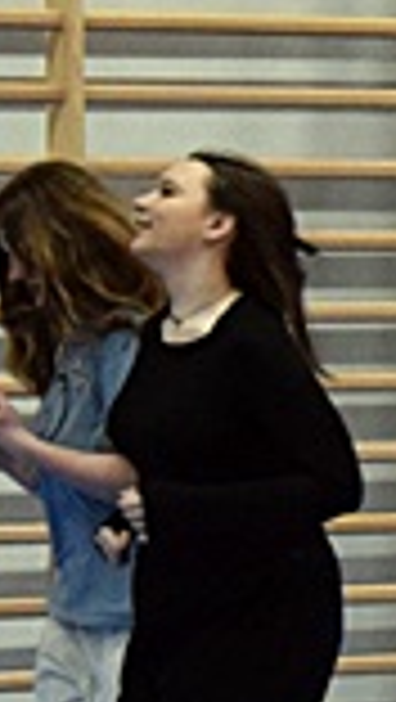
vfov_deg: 5.3
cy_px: 468
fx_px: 7600
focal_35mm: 408
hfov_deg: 2.9
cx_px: 1796
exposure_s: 1/400
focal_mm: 45
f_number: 4.8
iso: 3200
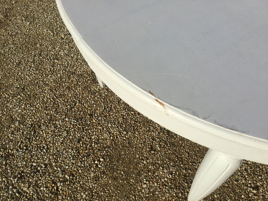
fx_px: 240
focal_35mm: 31
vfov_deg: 45.4
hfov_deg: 58.4
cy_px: 100
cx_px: 134
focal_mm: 3.3
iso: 25
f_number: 2.4
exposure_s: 1/1698
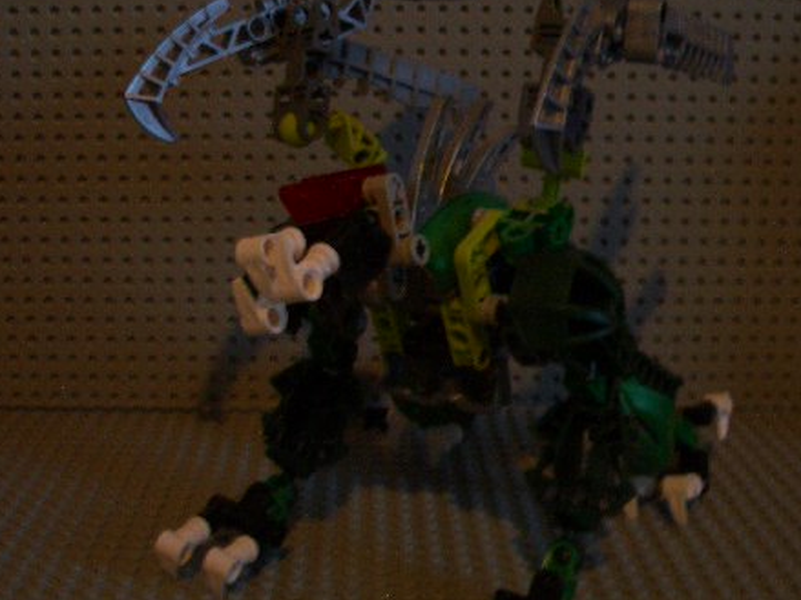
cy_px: 268
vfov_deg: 28.5
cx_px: 396
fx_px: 1180
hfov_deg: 37.5
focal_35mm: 51
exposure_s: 1/8
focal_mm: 5.8
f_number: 2.6
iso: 100
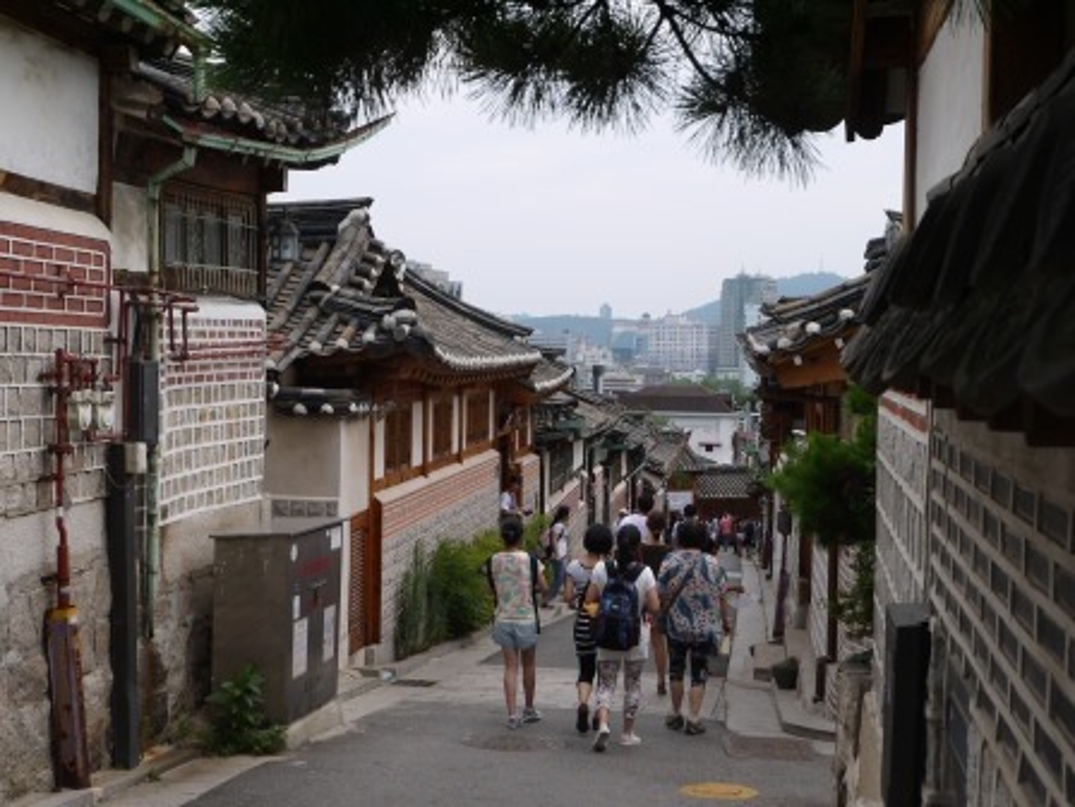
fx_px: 1491
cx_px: 538
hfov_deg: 39.7
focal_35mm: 48
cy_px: 404
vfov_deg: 30.3
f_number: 8
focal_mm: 24
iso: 160
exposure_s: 1/400
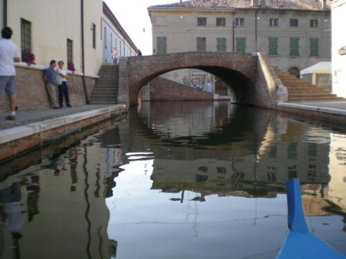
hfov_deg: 49.0
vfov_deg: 37.7
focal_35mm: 38
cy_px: 130
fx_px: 380
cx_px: 173
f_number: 3.1
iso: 50
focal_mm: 6.3
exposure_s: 1/231
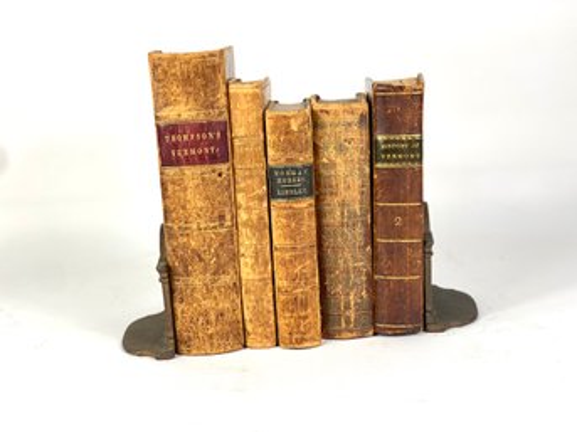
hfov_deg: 36.8
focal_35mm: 52
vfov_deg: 28.0
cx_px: 288
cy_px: 216
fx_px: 866
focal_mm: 6
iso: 25
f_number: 2
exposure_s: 1/120
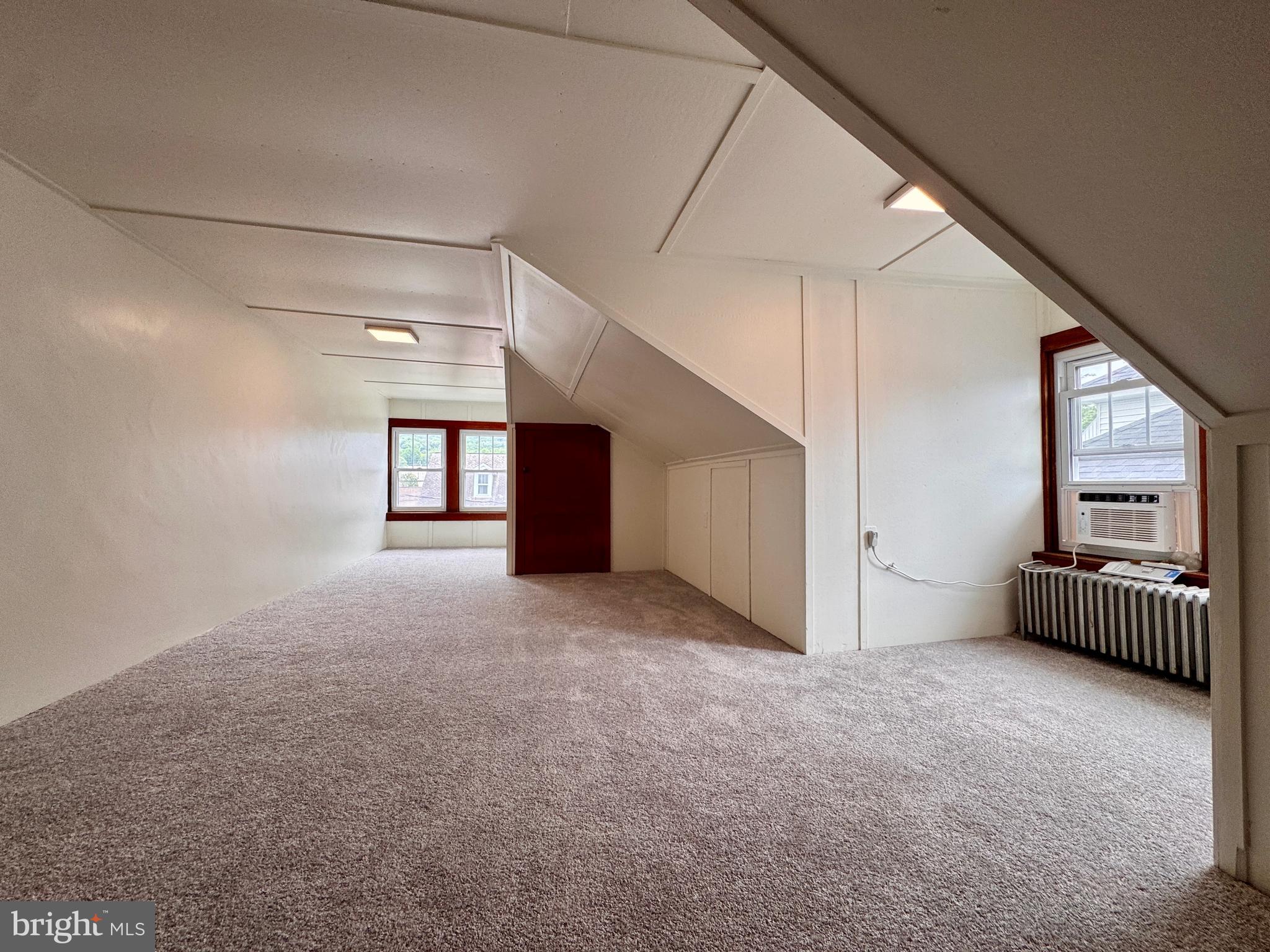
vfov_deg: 85.7
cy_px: 476
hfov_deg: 102.1
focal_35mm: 14
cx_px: 635
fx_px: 514
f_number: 2.2
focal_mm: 2.22
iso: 80
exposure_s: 1/120
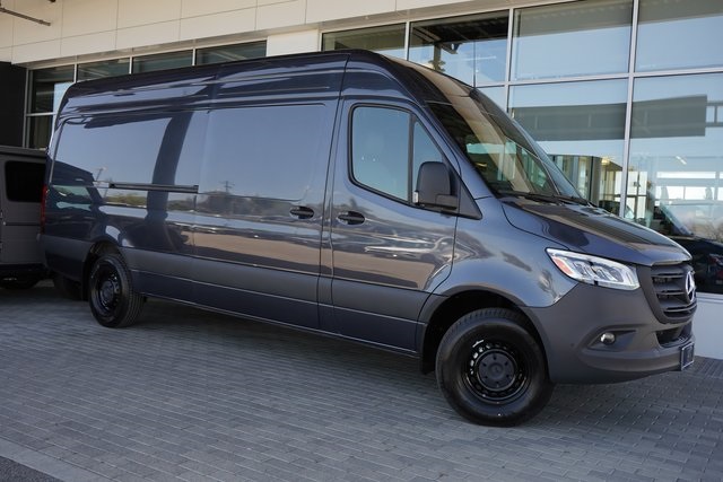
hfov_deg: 58.7
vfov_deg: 41.1
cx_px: 362
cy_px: 241
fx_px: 643
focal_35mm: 32
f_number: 8
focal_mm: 32
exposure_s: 1/400
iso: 1000
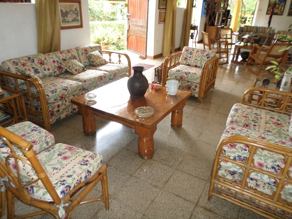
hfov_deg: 69.4
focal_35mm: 25
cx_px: 146
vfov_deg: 54.9
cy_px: 110
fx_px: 211
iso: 160
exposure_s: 1/30
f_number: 2.5
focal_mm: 4.5
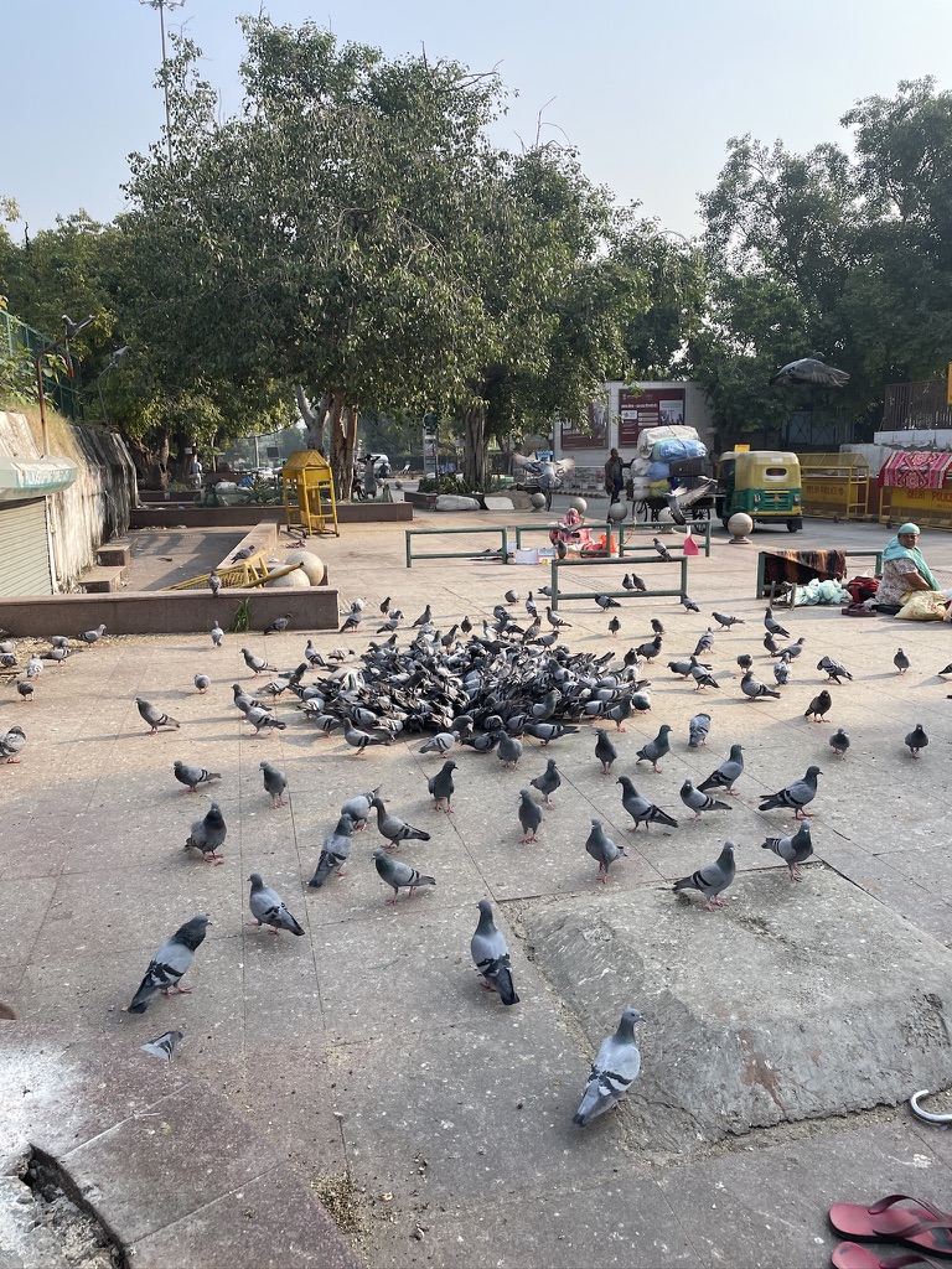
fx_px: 953
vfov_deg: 67.3
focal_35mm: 26
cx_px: 476
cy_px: 634
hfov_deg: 53.1
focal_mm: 4.2
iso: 32
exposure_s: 1/1125
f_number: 1.6
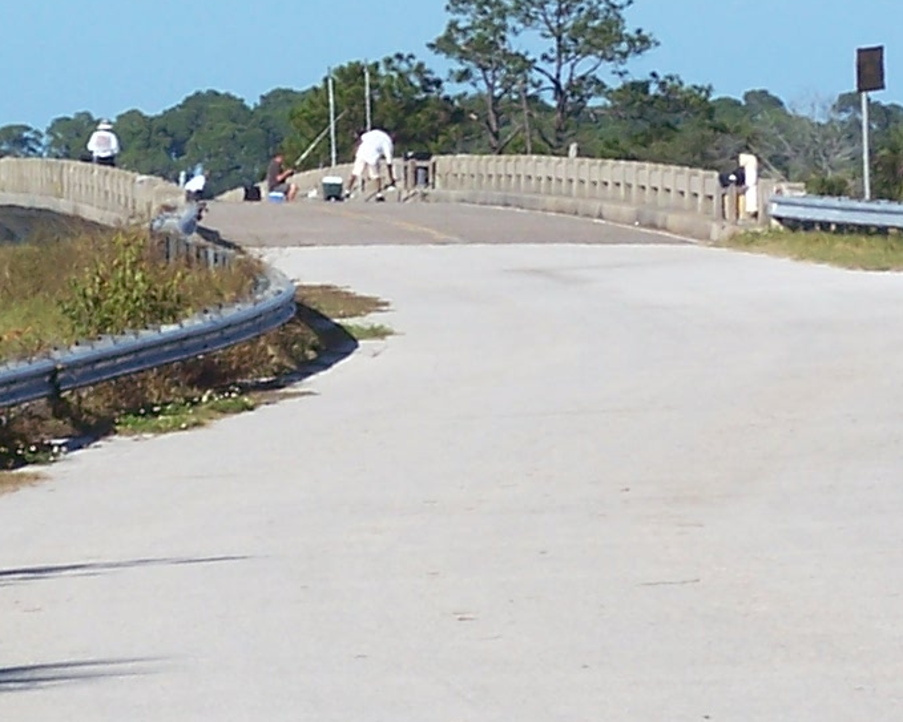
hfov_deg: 3.6
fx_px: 14162
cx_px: -125
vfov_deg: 2.9
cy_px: 461
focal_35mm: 530
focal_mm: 23.9
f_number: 5
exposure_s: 1/400
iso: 64
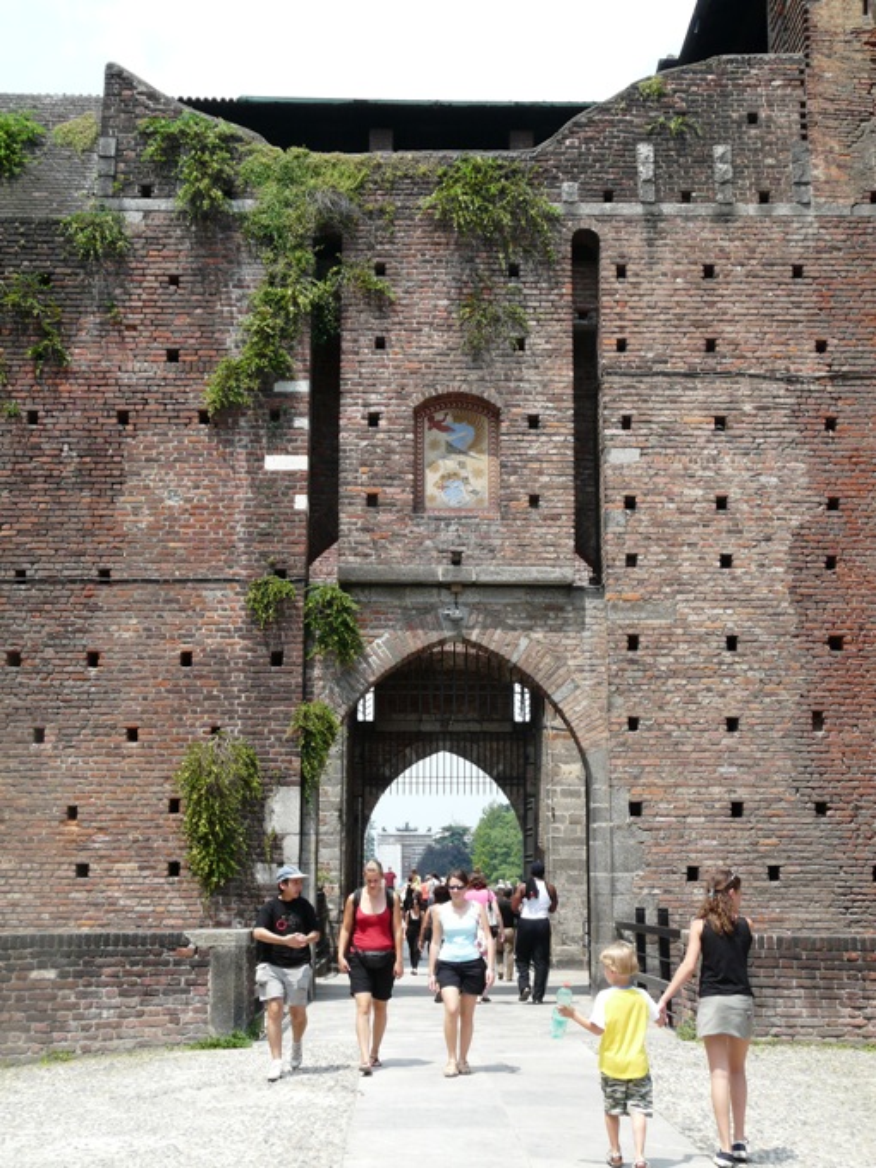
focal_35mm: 47
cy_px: 584
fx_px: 1586
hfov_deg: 30.9
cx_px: 438
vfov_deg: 40.4
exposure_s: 1/250
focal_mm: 7.7
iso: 100
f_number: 5.6
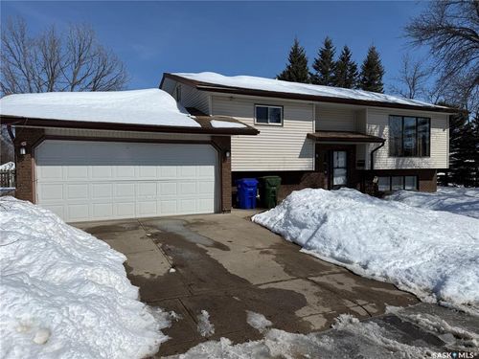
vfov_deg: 56.8
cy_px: 180
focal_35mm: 24
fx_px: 332
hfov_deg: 71.6
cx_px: 240
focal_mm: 6.76
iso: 64
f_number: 1.78
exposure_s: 1/14286
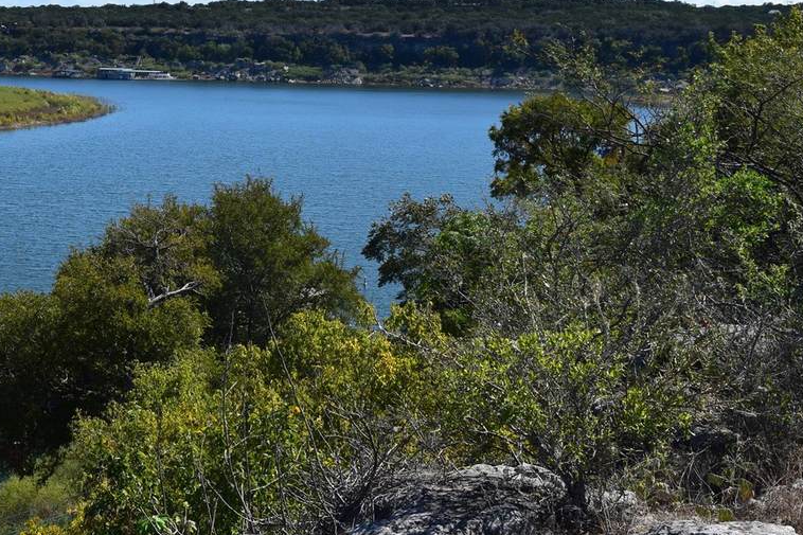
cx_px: 203
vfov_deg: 17.8
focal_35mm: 76
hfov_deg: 26.3
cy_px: 108
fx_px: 1695
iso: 250
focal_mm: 30
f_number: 11
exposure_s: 1/500
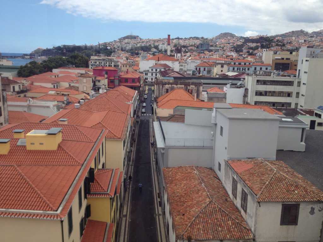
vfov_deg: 40.7
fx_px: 327
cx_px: 162
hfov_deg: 52.6
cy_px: 121
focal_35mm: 35
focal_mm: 4.28
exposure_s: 1/642
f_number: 2.4
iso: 64
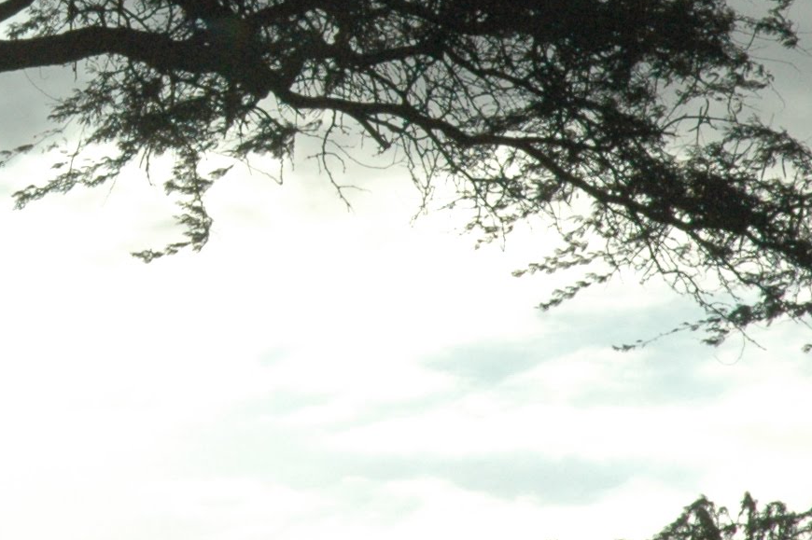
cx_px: -128
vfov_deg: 3.8
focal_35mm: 363
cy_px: -48
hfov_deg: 5.7
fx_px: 8183
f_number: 18
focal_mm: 70
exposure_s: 1/1250
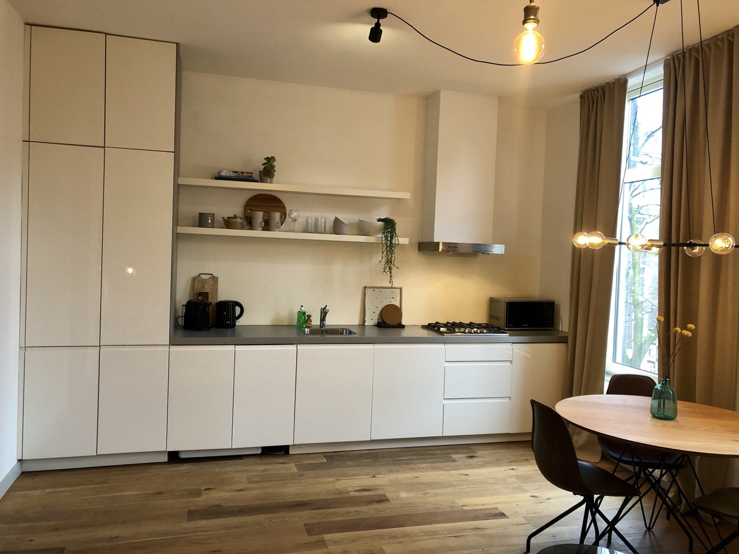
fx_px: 598
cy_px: 277
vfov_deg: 49.7
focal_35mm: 28
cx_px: 370
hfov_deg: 63.4
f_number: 1.8
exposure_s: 1/20
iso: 32
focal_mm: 4
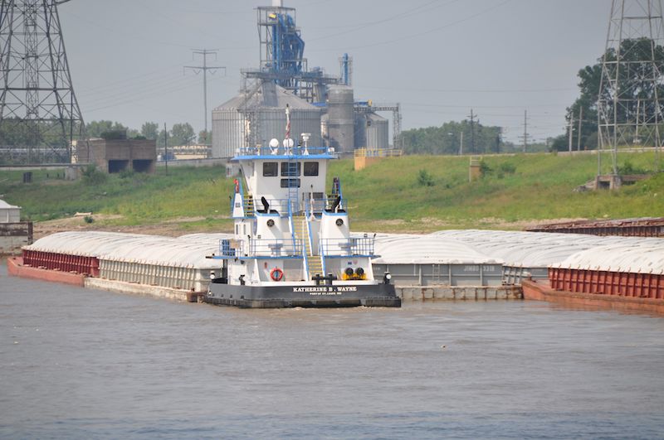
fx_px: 5525
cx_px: 332
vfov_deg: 4.6
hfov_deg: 6.9
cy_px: 220
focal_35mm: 300
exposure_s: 1/800
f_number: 7.1
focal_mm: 200
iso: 200
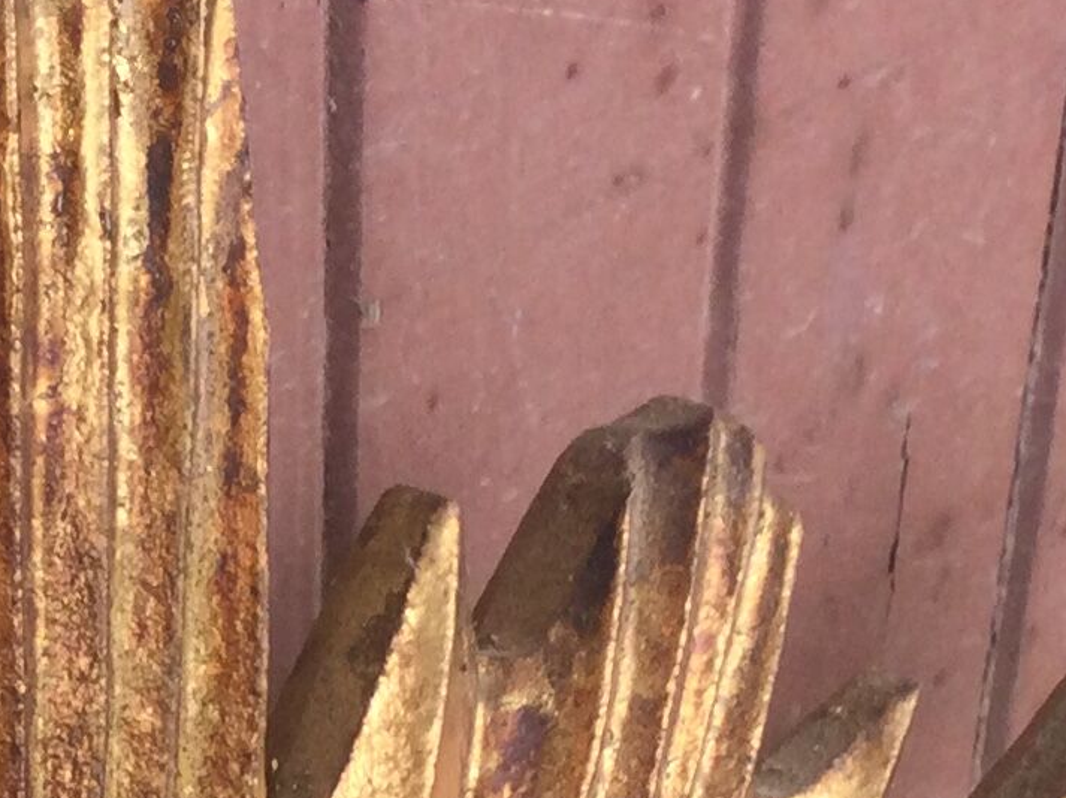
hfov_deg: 13.7
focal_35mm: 142
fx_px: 4371
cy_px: 1239
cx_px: -9
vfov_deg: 10.1
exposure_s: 1/197
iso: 25
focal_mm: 3.3
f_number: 2.4
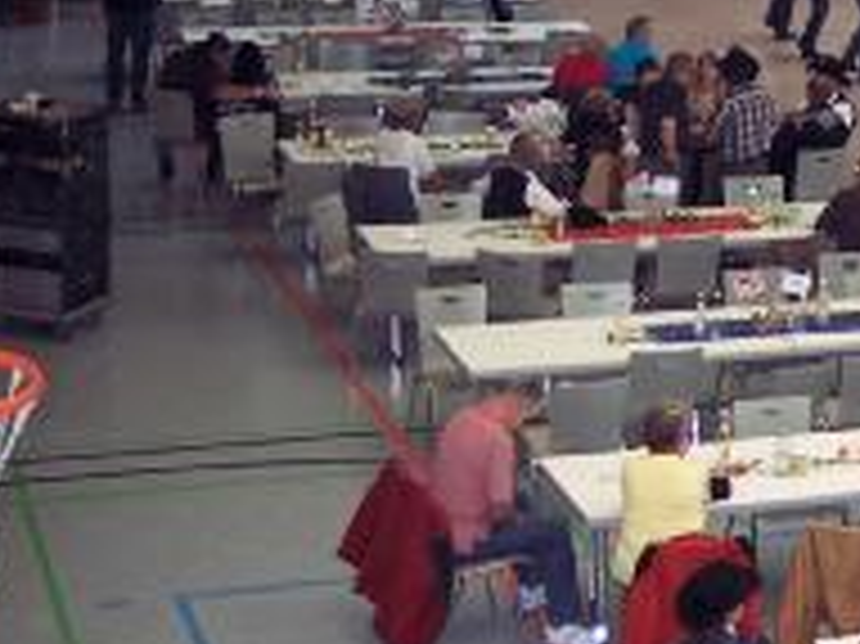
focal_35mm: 102
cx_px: 923
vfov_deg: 14.3
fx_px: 2532
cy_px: 7
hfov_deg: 18.6
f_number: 2.8
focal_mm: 8
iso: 140
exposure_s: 1/60
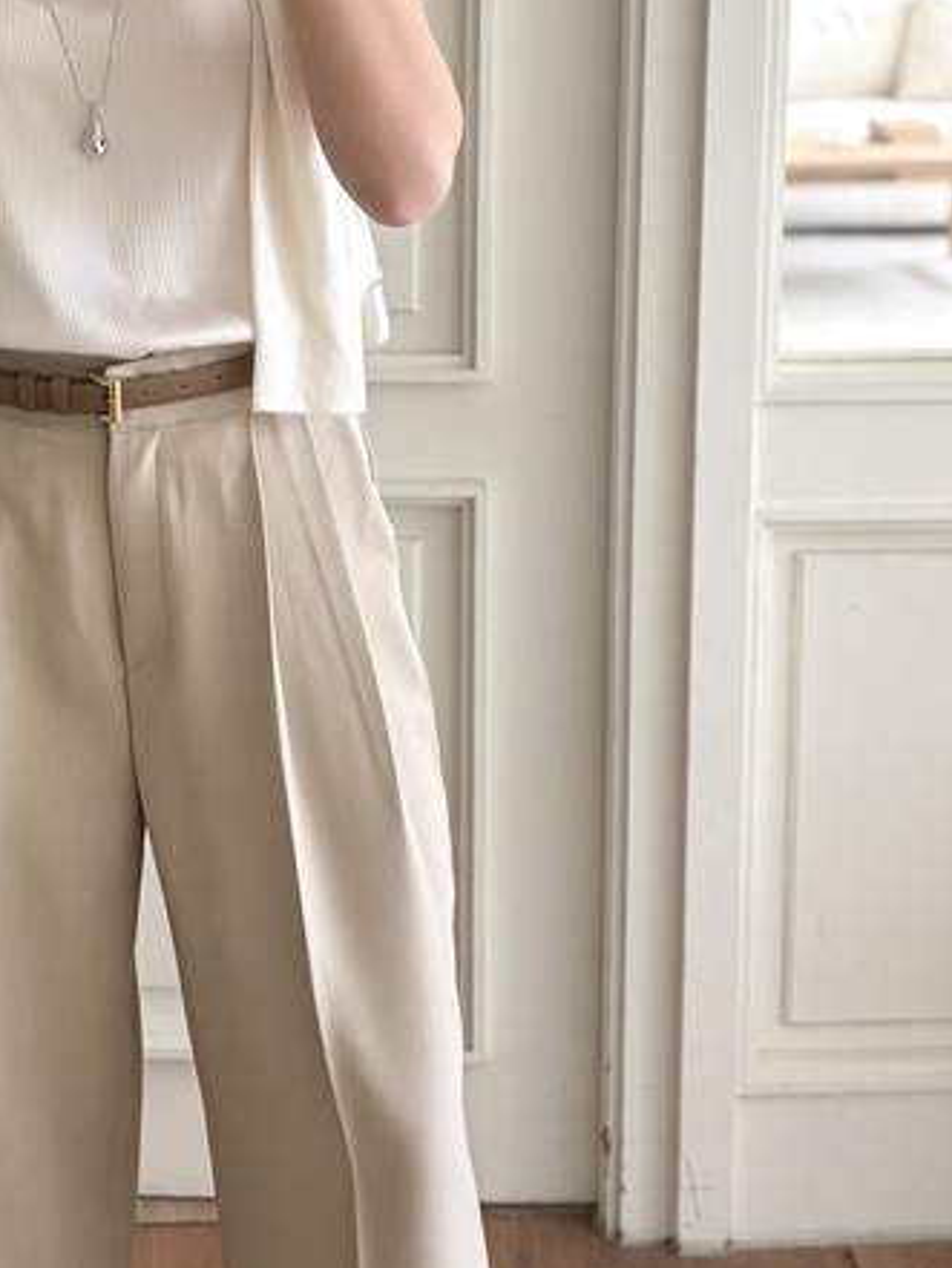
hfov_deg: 24.3
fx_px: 2162
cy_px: 443
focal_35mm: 59
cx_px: 150
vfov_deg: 32.5
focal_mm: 5.96
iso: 100
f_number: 1.6
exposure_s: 1/121
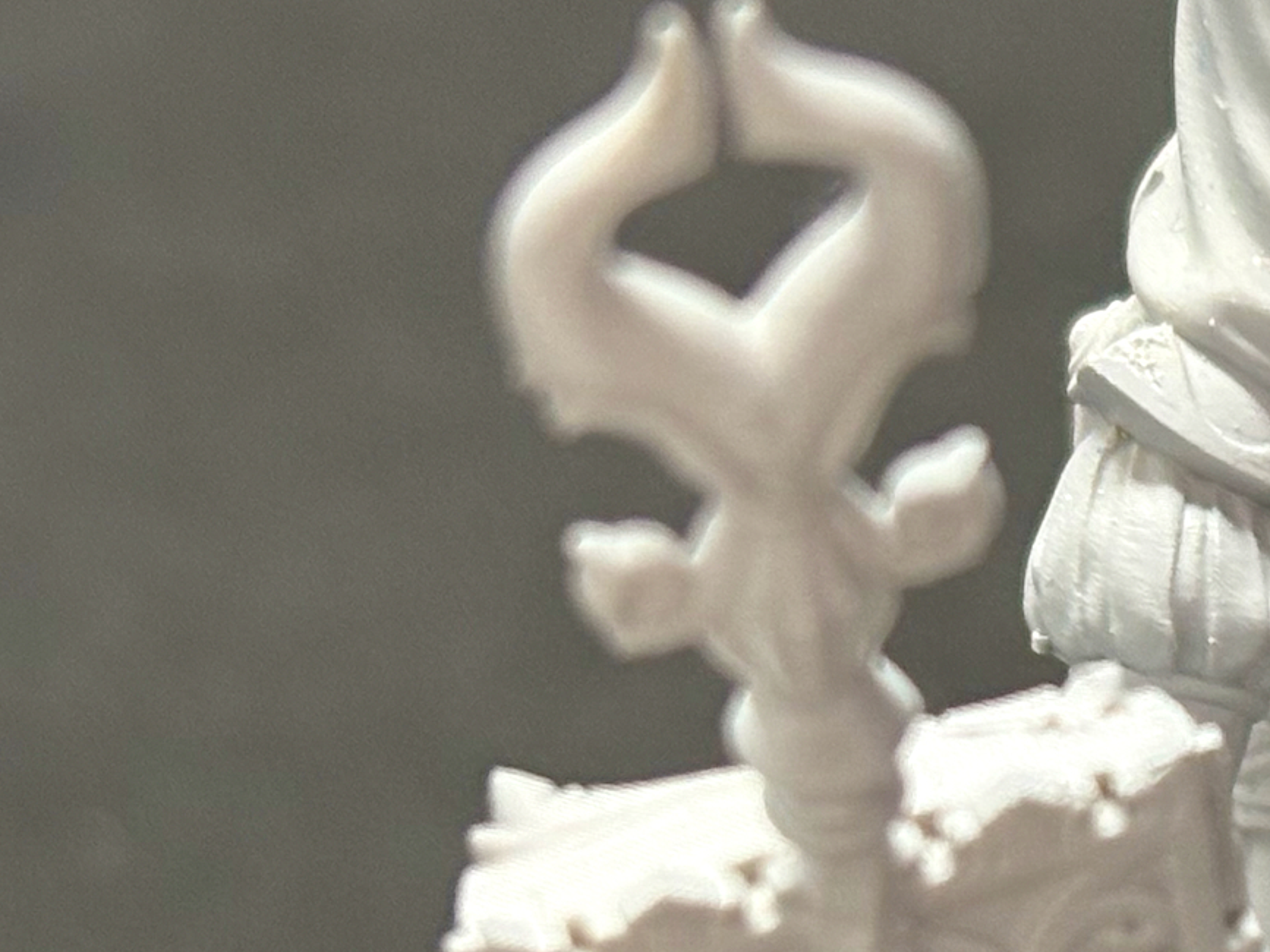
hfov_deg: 10.7
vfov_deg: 8.2
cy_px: 1025
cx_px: 1627
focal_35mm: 180
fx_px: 6603
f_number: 1.6
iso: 100
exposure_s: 1/60
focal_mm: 5.96
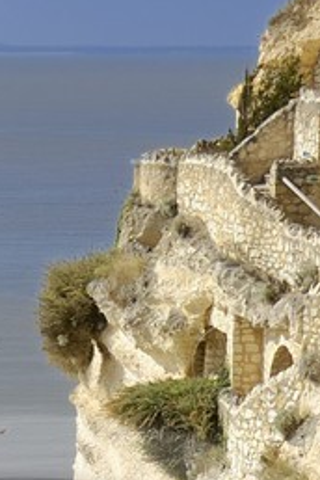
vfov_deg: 13.3
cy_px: 992
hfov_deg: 10.5
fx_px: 1733
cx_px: 24
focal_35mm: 130
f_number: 10
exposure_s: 1/160
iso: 100
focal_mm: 14
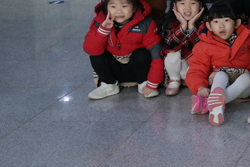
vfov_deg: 11.3
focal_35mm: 117
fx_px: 812
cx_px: 441
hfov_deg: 15.3
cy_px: -72
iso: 400
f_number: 3.5
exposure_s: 1/40
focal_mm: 20
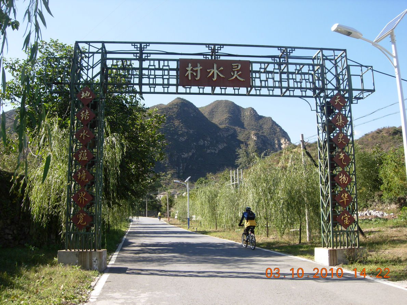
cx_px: 204
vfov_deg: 39.6
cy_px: 152
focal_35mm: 36
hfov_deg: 51.4
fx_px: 423
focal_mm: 7.5
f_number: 4.8
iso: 50
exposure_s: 1/186
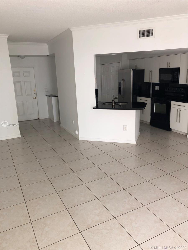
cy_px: 125
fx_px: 203
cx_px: 94
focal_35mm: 28
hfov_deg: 49.7
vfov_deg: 63.4
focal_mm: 3.99
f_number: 1.8
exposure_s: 1/17
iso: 40
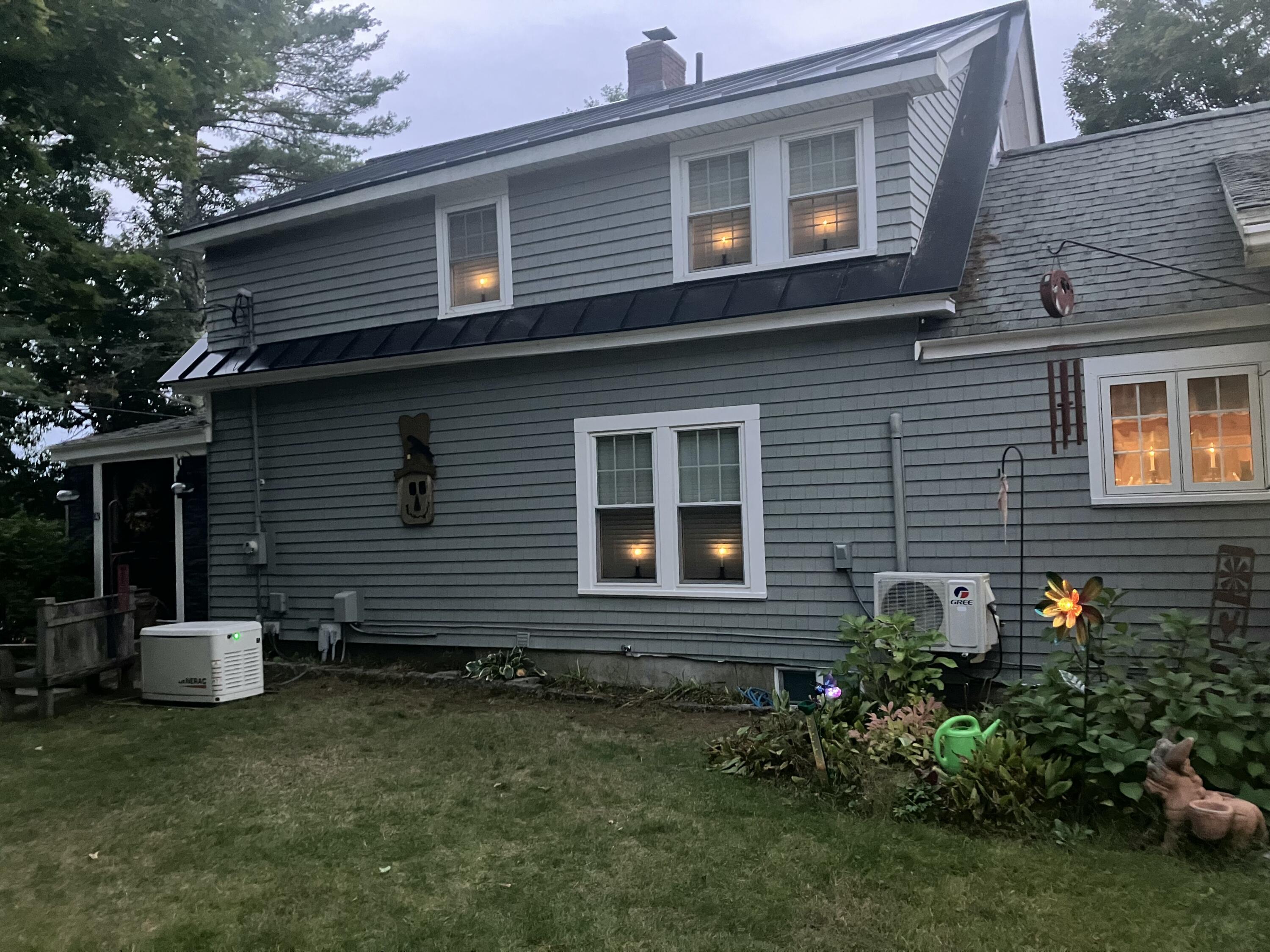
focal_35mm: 28
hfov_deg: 63.4
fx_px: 1027
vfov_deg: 49.7
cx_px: 635
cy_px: 476
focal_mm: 3.99
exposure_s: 1/20
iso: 640
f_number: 1.8
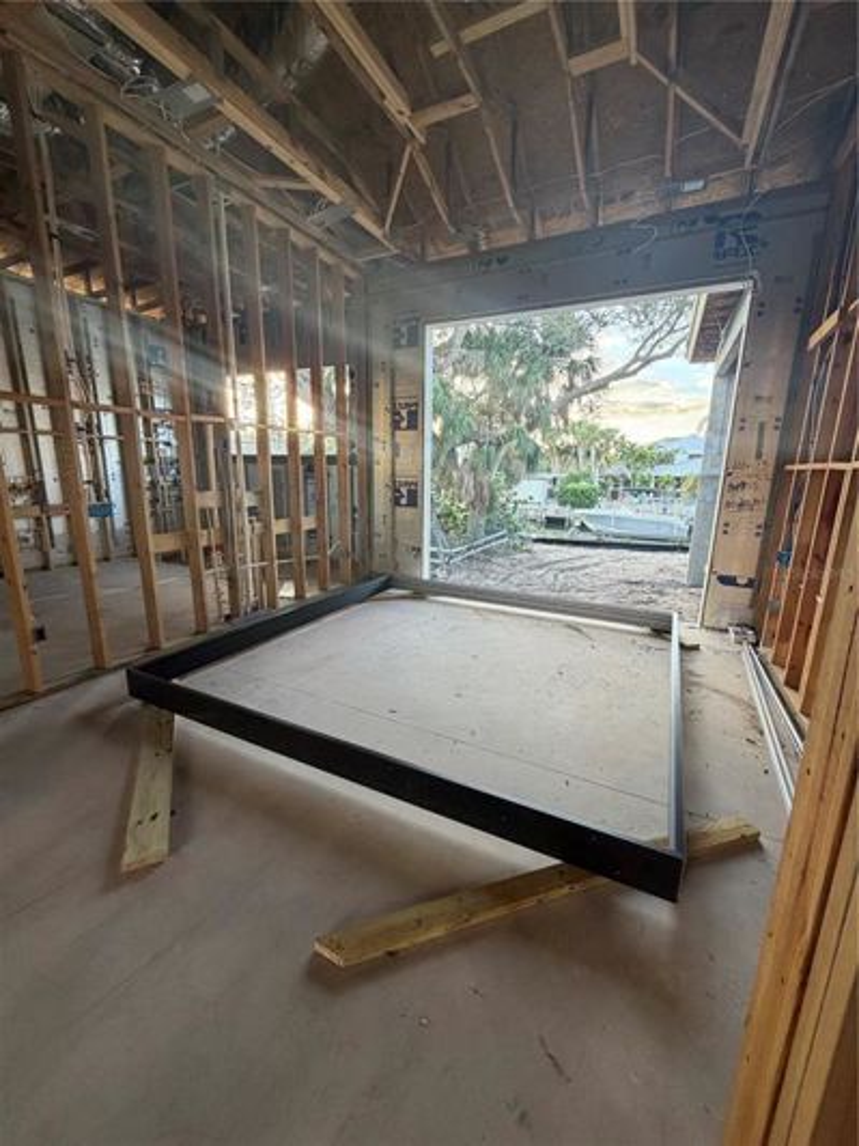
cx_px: 430
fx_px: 463
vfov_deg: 102.1
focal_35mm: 14
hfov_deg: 85.7
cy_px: 573
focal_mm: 2.22
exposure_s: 1/121
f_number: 2.2
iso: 160
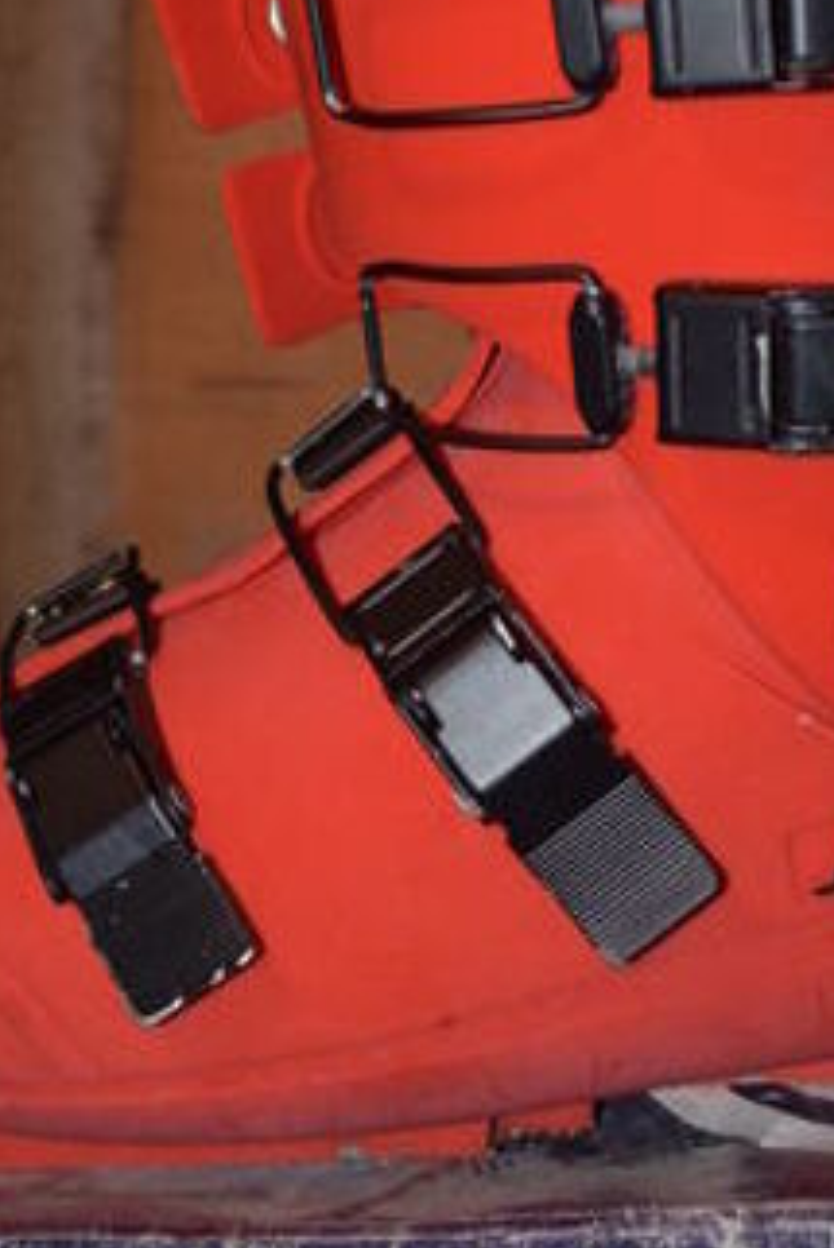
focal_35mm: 67
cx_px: 574
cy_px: 403
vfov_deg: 29.8
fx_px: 2326
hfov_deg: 20.2
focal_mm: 20
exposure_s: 1/60
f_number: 3.8
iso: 360
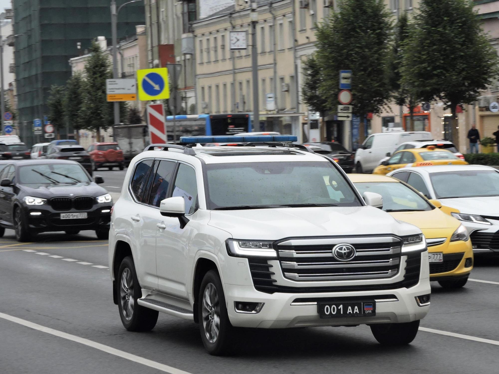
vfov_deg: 11.9
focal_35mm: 125
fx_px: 1802
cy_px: 187
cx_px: 250
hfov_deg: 15.8
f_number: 5
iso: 100
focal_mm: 22.4
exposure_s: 1/200
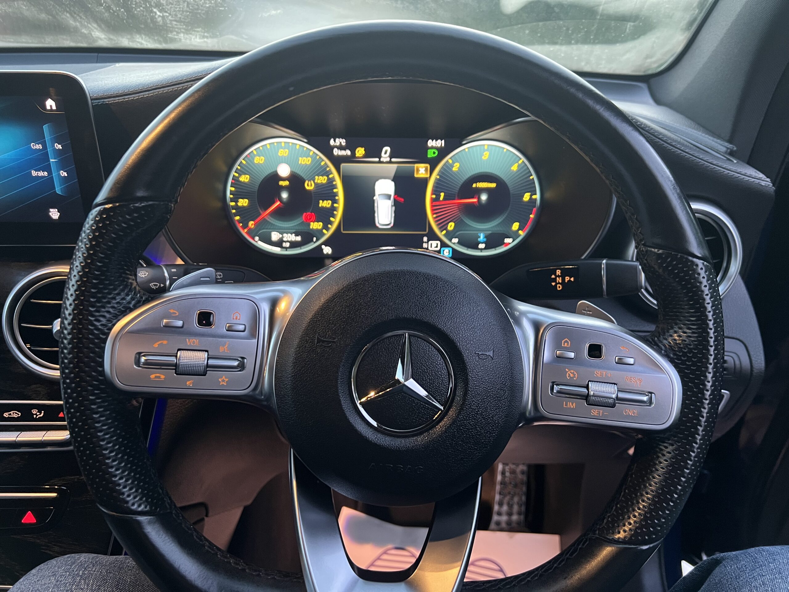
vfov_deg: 53.1
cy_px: 296
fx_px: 593
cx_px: 394
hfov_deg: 67.3
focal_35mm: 26
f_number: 1.5
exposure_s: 1/42
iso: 500
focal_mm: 5.7
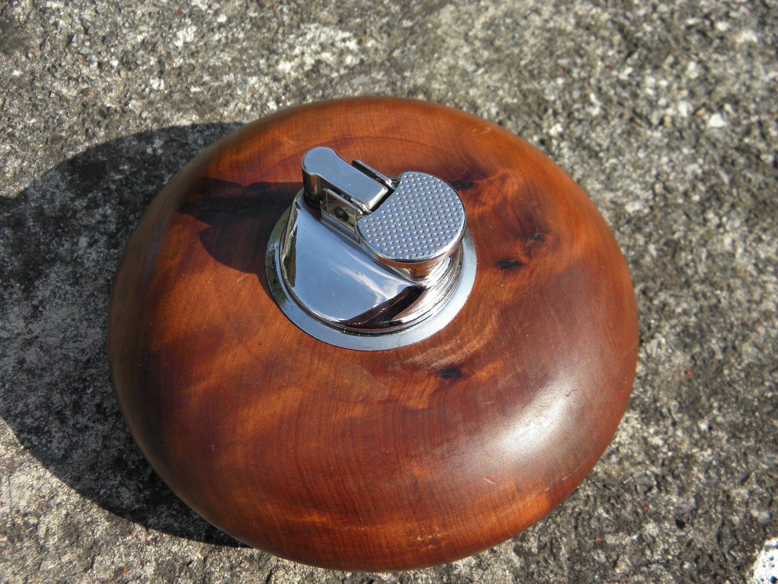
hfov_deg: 45.8
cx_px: 389
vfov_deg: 35.1
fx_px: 921
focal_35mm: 41
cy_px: 292
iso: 100
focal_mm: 7.5
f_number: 3.8
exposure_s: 1/400
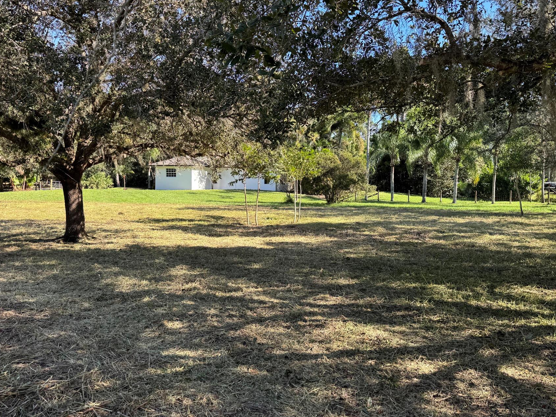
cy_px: 197
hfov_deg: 61.6
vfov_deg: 48.2
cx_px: 258
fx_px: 466
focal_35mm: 29
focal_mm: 6.76
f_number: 1.78
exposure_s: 1/707
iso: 80
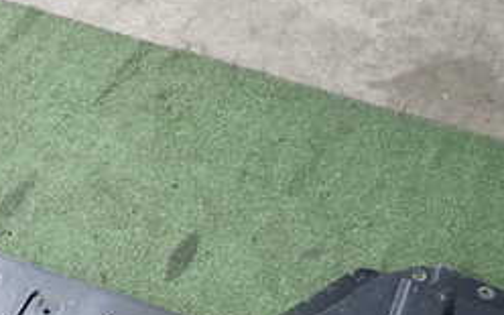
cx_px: 156
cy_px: 329
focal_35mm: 64
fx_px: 879
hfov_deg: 31.7
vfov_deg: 19.6
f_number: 2
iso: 160
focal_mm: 4.5
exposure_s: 1/125
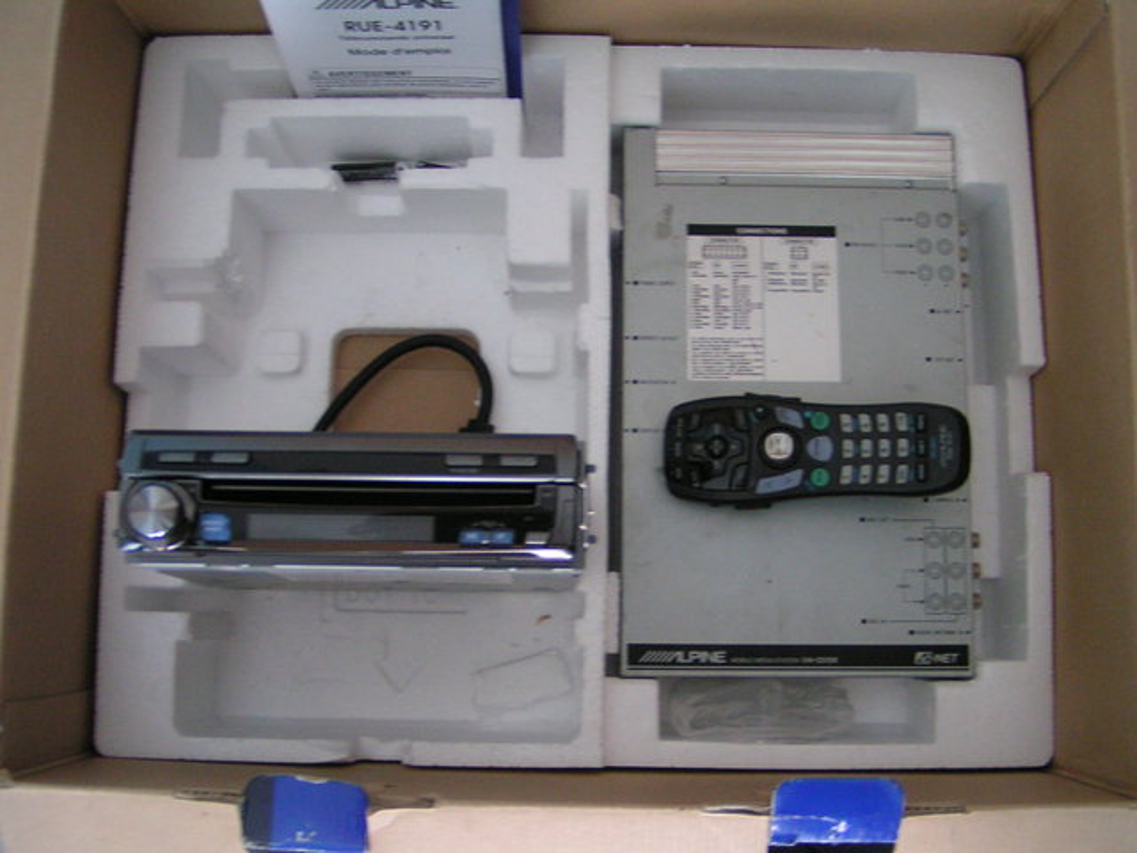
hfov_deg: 49.0
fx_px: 1248
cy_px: 426
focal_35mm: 38
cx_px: 568
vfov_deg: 37.7
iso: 200
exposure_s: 1/20
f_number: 2.8
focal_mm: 5.8
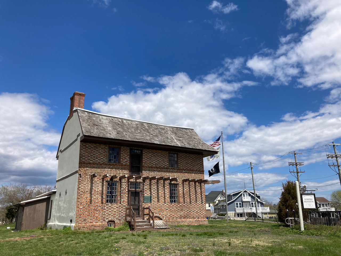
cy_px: 128
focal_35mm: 28
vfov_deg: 49.7
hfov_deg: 63.4
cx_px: 170
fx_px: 276
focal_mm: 3.99
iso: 20
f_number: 1.8
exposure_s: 1/3247
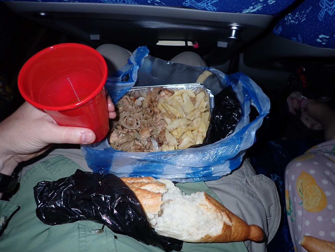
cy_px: 126
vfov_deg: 54.9
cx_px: 168
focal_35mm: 25
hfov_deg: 69.4
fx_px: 242
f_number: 5.6
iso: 200
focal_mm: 4.5
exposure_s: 1/30
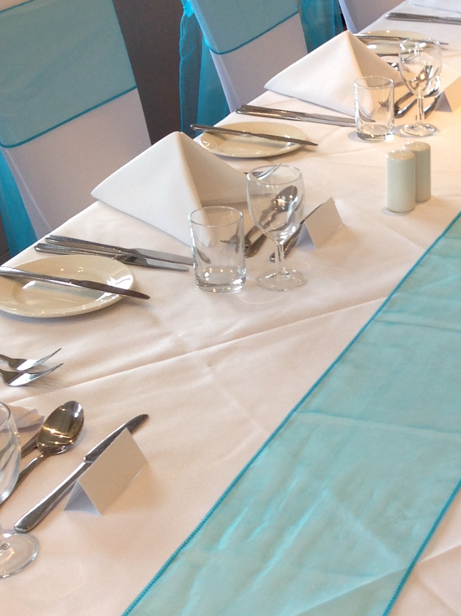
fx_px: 1439
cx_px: 541
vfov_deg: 24.1
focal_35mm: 81
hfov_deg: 17.4
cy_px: 307
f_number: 2.4
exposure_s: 1/20
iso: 50
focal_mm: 4.12
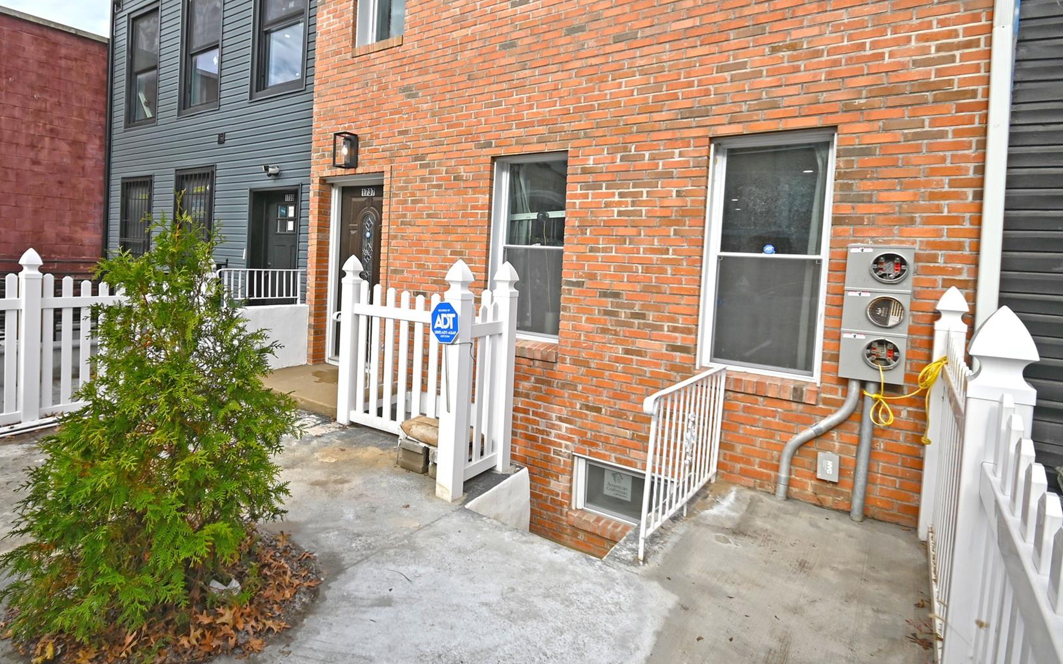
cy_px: 272
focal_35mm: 19
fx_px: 550
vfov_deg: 61.8
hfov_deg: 86.4
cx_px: 406
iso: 100
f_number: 7.1
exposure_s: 1/400
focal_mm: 10
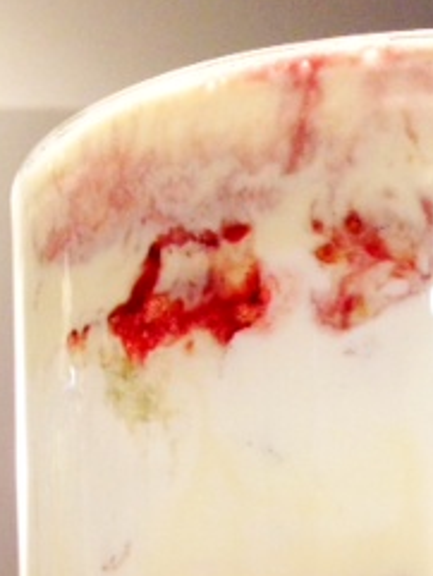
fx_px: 1550
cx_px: 524
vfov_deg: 19.8
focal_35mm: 93
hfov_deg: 15.3
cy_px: 698
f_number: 2.4
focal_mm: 4.28
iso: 160
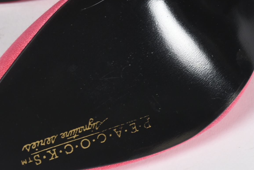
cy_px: -7
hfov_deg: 5.9
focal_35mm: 349
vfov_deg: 3.9
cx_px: 86
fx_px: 2465
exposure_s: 1/125
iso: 200
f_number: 10
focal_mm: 90
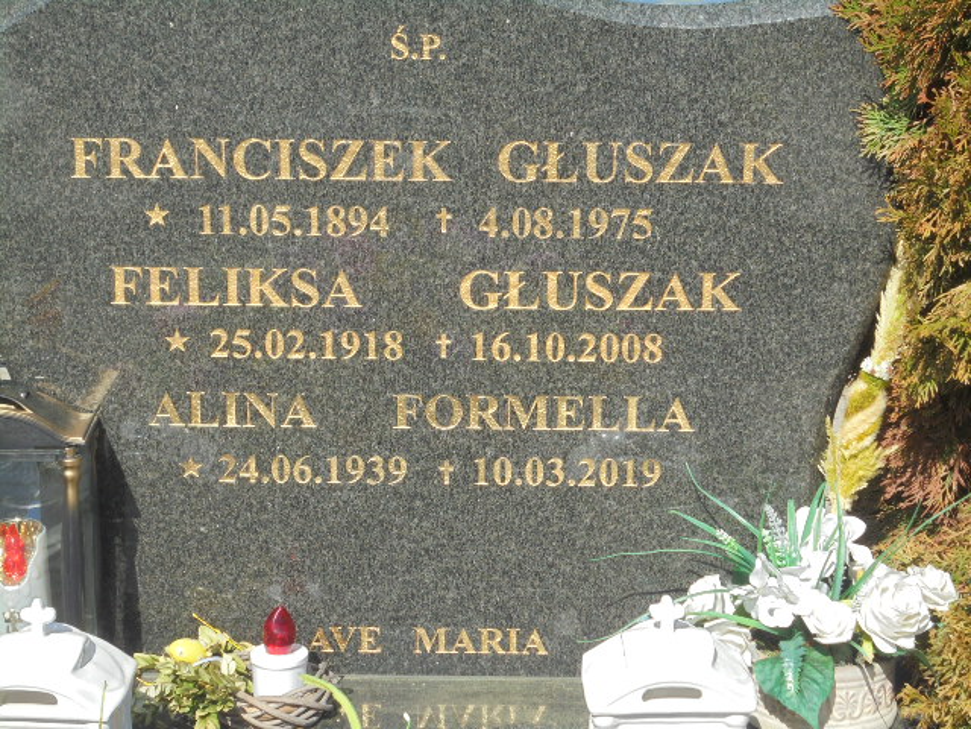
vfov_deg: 17.8
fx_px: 2328
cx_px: 486
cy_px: 364
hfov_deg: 23.6
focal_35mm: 83
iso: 100
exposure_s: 1/320
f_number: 6.7
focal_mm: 14.9
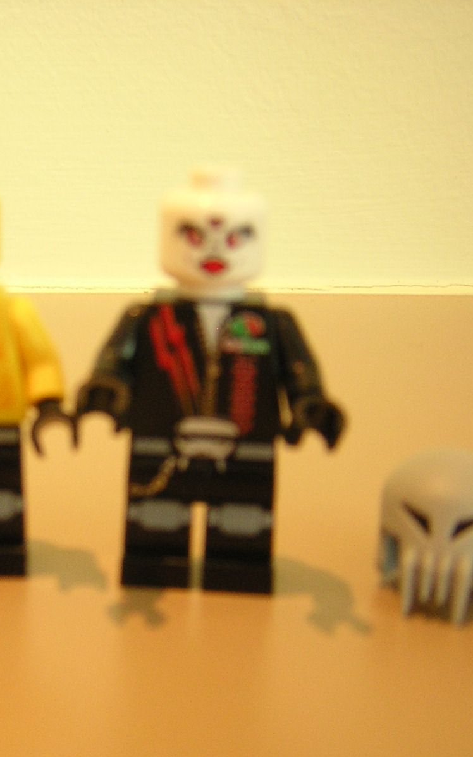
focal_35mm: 51
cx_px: 56
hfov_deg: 24.7
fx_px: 1052
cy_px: 379
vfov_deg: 39.6
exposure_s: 1/3.5
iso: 227
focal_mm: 4.7
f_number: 2.6
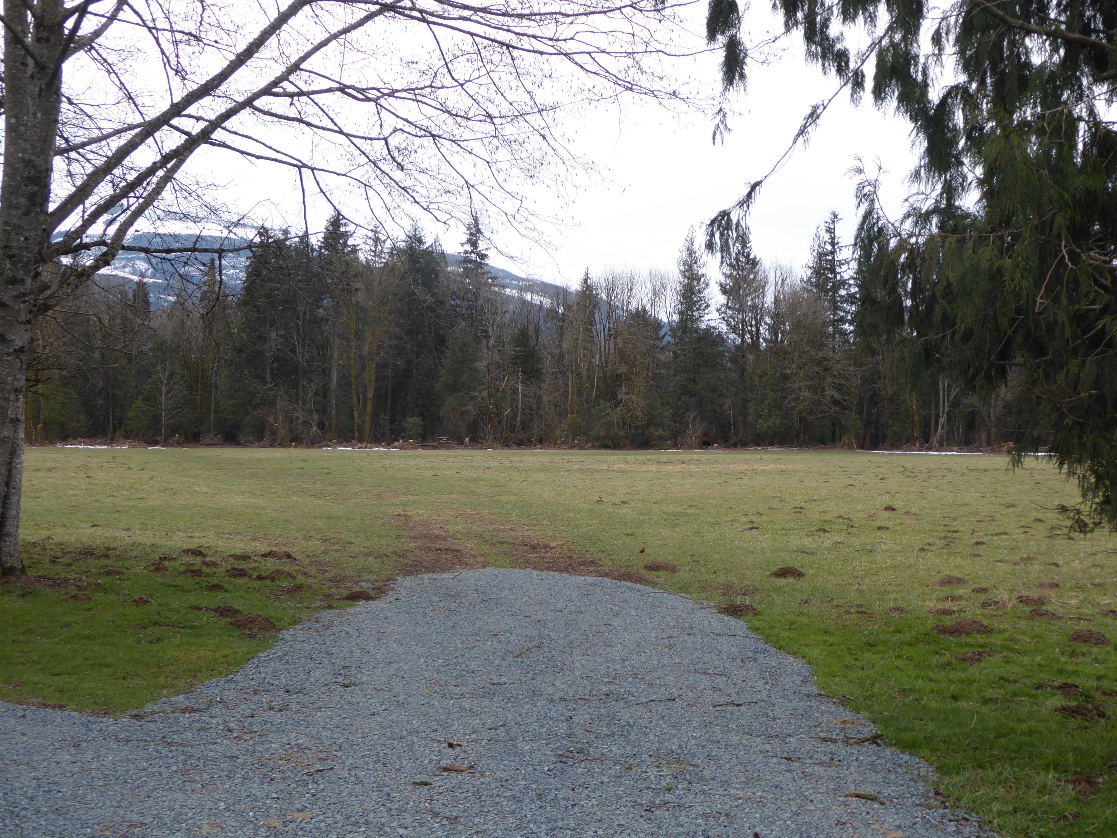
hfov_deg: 38.2
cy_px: 419
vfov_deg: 29.1
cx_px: 558
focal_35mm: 50
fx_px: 1613
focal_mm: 9
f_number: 4.1
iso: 80
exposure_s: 1/200
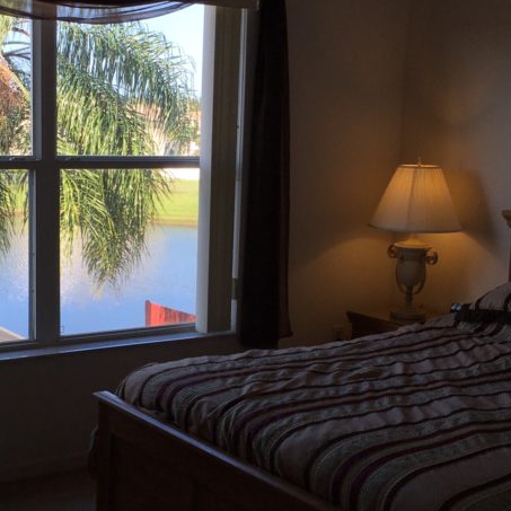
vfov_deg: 29.5
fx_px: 969
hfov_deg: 29.3
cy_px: 303
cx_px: 162
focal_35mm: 58
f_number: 2.2
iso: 25
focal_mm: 4.15
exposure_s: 1/434
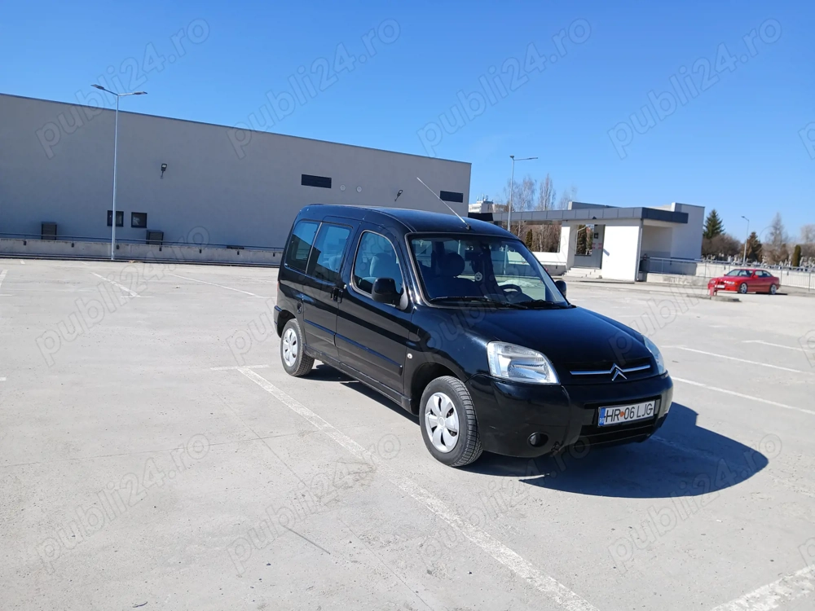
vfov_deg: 53.1
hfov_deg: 67.3
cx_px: 408
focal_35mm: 26
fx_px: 612
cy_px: 306
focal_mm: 3.98
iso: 20
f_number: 1.8
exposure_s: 1/558
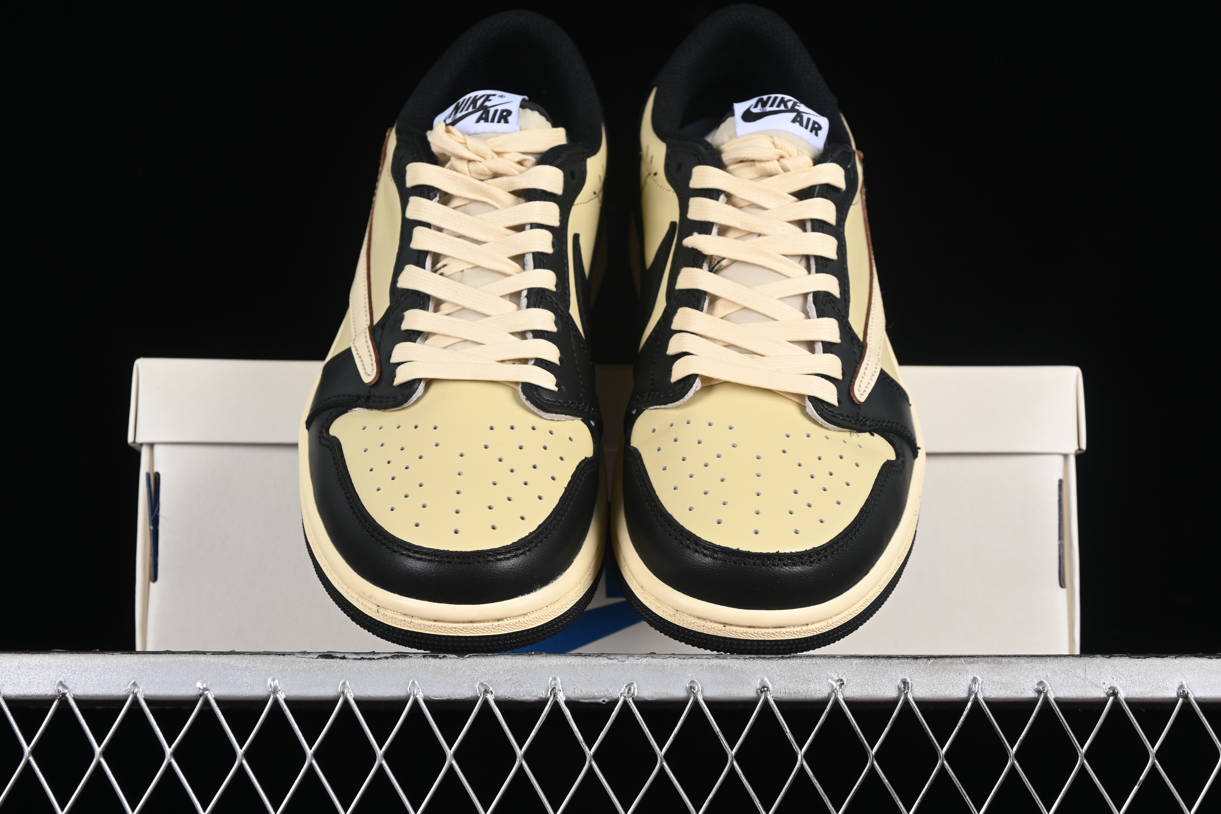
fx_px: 2544
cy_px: 407
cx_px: 610
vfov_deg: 18.2
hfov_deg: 27.0
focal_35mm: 75
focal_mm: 50
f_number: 7.1
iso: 160
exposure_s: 1/60
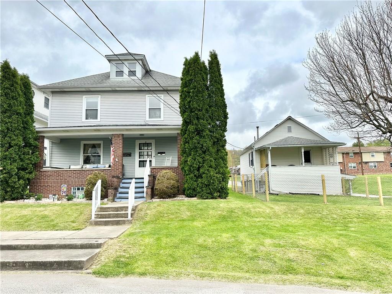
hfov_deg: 71.6
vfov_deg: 56.8
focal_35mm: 24
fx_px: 272
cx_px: 196
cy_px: 147
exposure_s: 1/3861
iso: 80
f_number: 1.78
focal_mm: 6.86
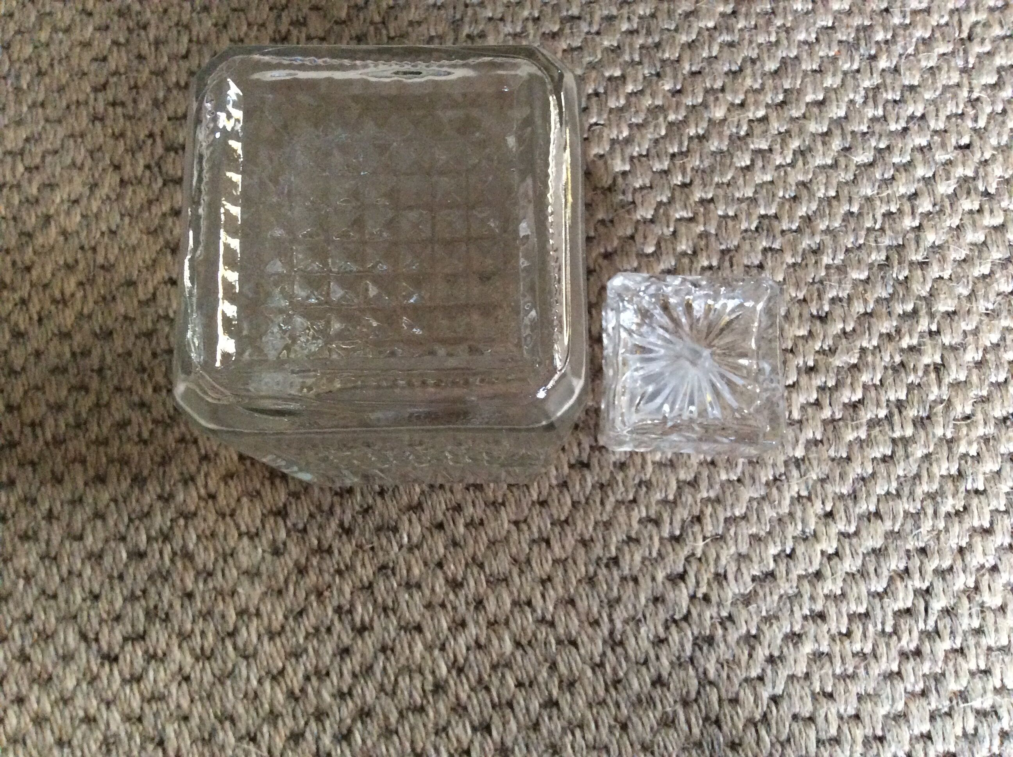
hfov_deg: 56.9
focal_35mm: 32
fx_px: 935
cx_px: 506
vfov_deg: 44.1
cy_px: 378
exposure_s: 1/20
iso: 320
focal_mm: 3.3
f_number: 2.4
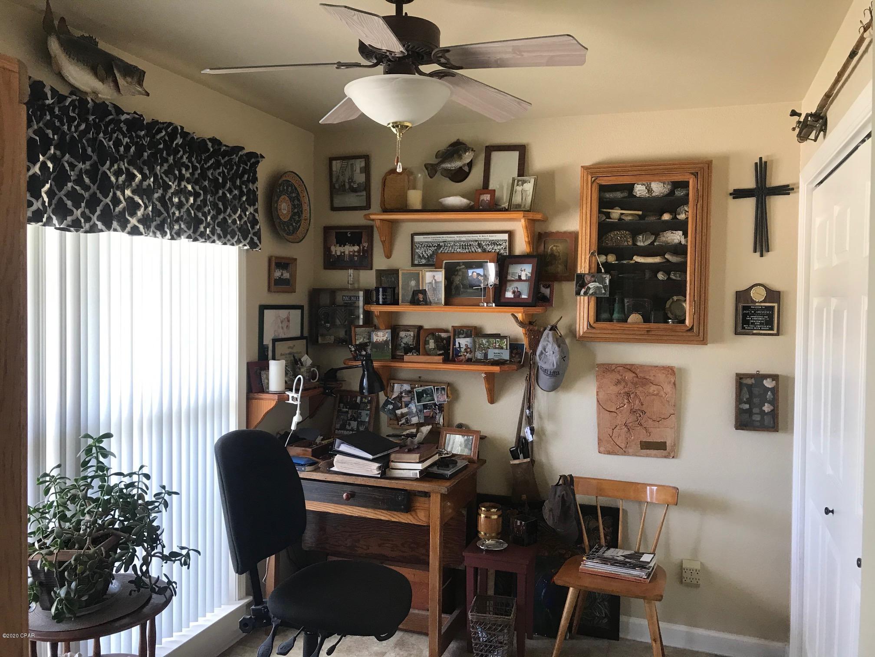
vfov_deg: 49.7
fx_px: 708
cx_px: 438
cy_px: 328
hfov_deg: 63.4
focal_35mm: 28
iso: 20
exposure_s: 1/30
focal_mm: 3.99
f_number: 1.8
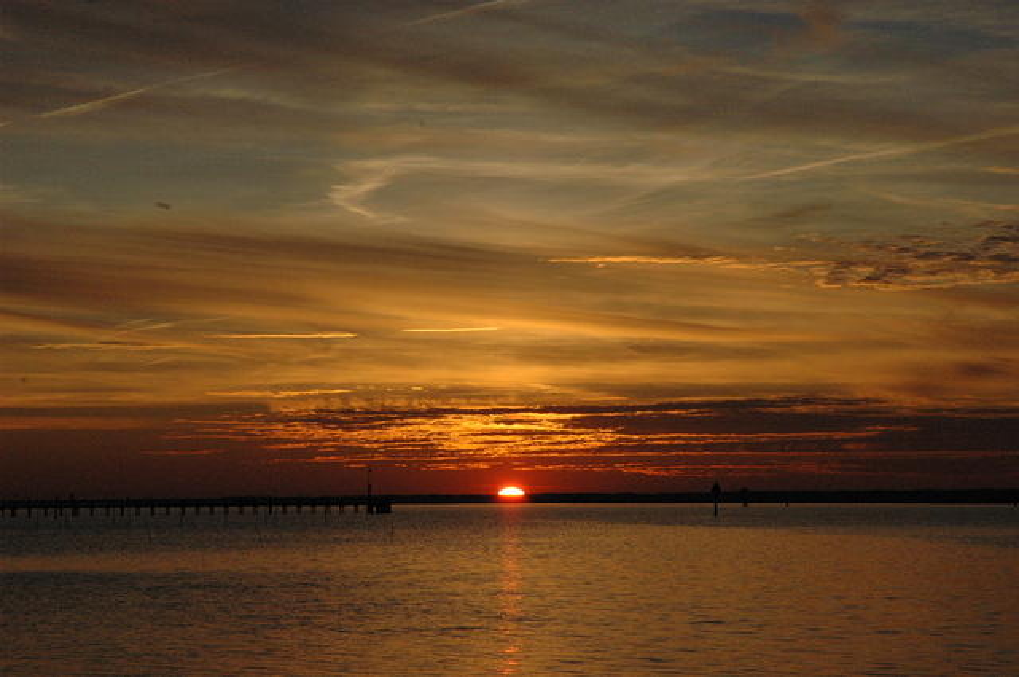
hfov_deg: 19.5
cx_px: 510
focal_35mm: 105
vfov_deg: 13.0
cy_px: 338
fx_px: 2968
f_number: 16
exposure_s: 1/1000
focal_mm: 70
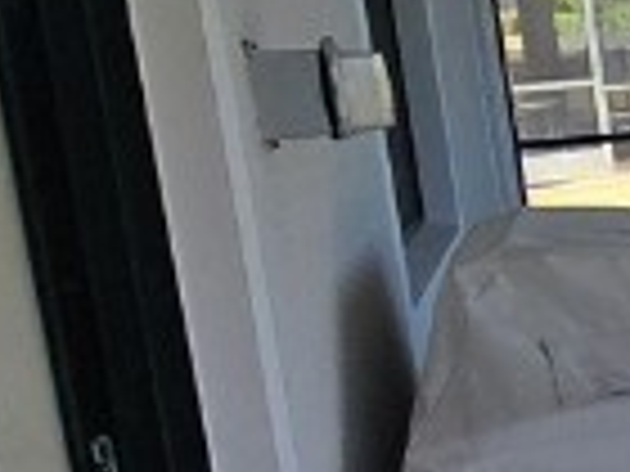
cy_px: 225
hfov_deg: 12.0
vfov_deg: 15.6
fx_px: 1729
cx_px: 1814
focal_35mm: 95
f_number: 2.2
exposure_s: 1/535
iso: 50
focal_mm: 2.2
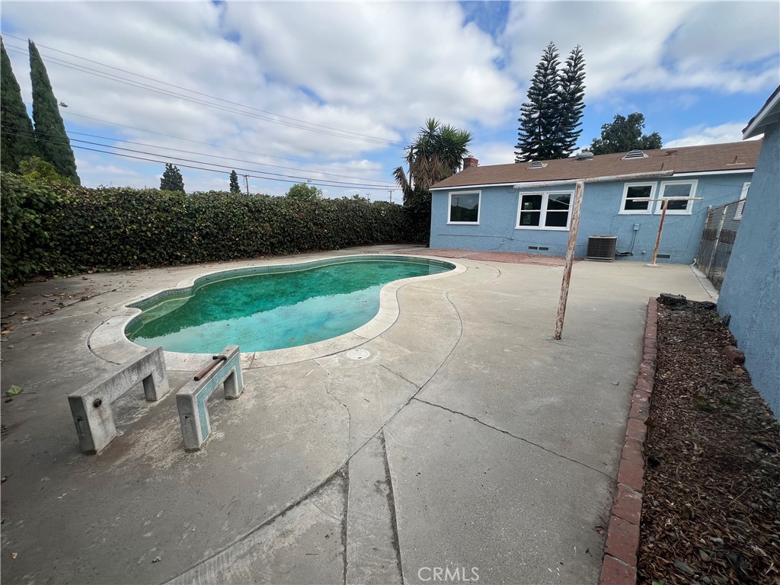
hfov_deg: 106.2
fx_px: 293
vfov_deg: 89.9
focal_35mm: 13
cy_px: 292
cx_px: 390
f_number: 1.8
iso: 32
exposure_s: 1/1119
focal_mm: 1.57
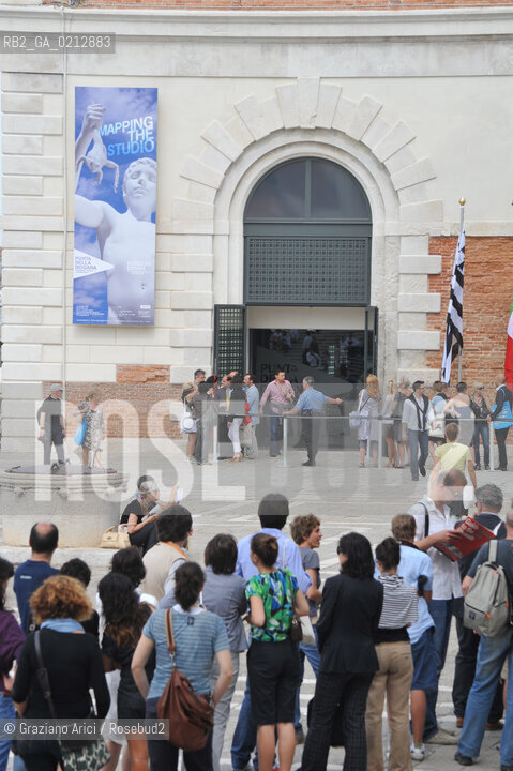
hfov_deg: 10.5
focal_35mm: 130
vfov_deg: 15.8
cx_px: 256
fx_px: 2783
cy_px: 386
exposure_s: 1/400
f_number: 10
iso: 400
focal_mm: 130
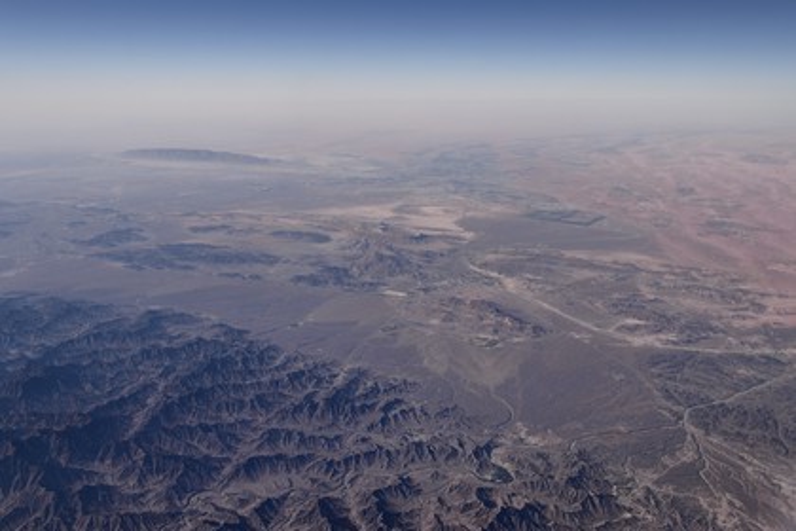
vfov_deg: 36.9
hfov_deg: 53.1
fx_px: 796
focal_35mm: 36
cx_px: 398
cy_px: 266
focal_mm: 36
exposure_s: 1/1000
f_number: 8
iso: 200
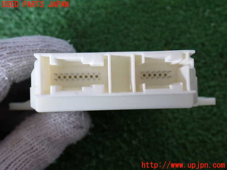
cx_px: 114
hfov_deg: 45.8
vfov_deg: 35.1
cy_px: 85
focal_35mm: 41
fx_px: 269
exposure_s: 1/40
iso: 200
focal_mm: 7.31
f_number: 2.8
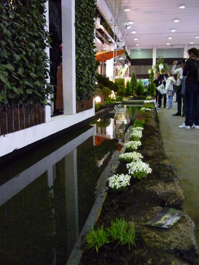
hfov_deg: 42.9
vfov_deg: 55.4
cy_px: 132
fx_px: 253
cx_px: 100
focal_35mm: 33
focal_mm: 5.5
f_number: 2.8
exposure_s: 1/15
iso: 800
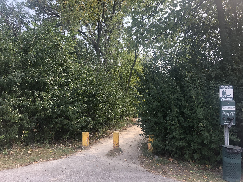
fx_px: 197
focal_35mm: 28
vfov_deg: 49.7
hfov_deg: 63.4
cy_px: 91
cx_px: 122
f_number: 1.8
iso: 20
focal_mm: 3.99
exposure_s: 1/304
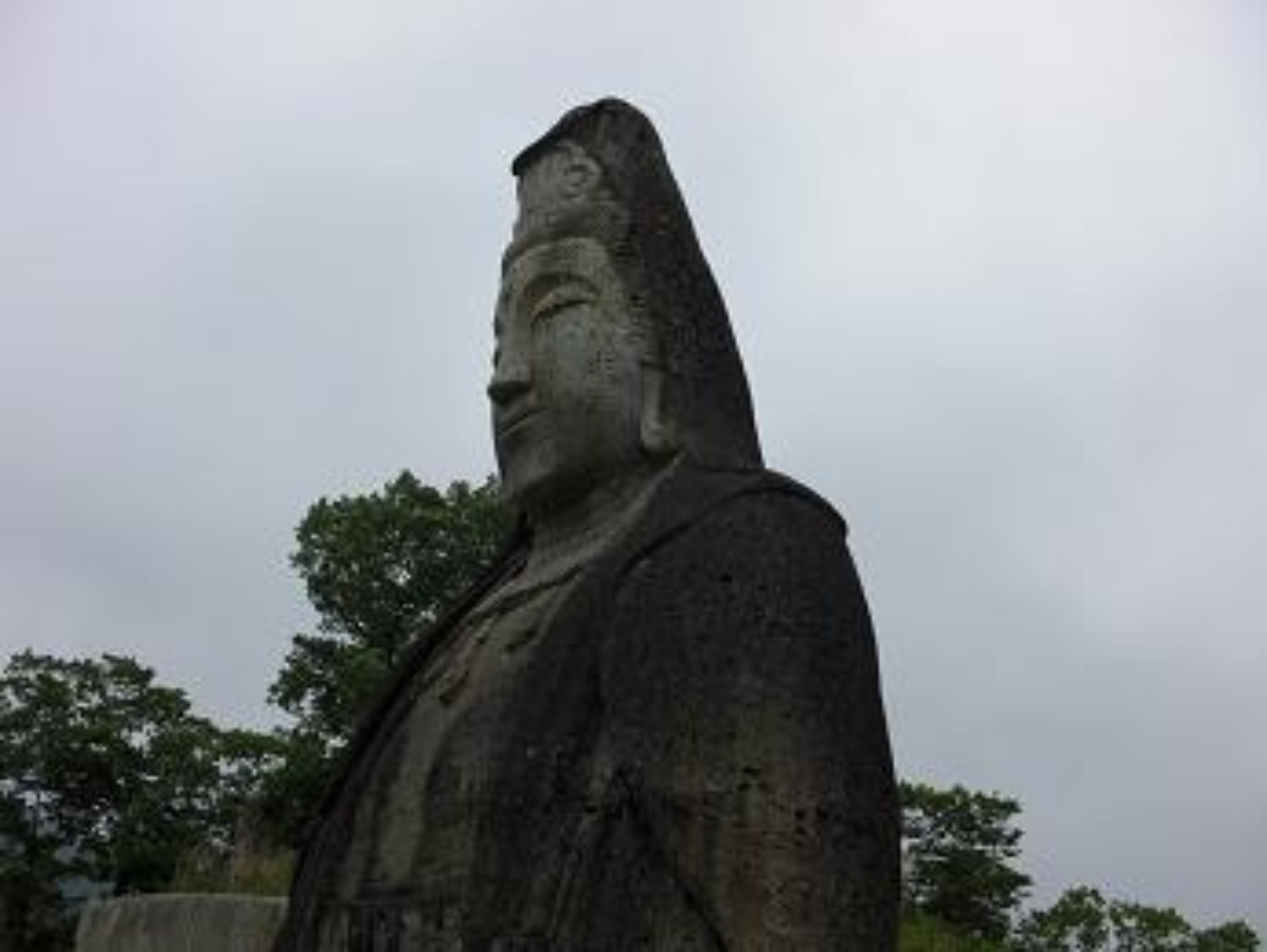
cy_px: 476
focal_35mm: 36
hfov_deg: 51.3
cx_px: 634
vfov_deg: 39.7
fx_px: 1319
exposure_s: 1/400
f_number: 2.8
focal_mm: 6.3
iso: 50
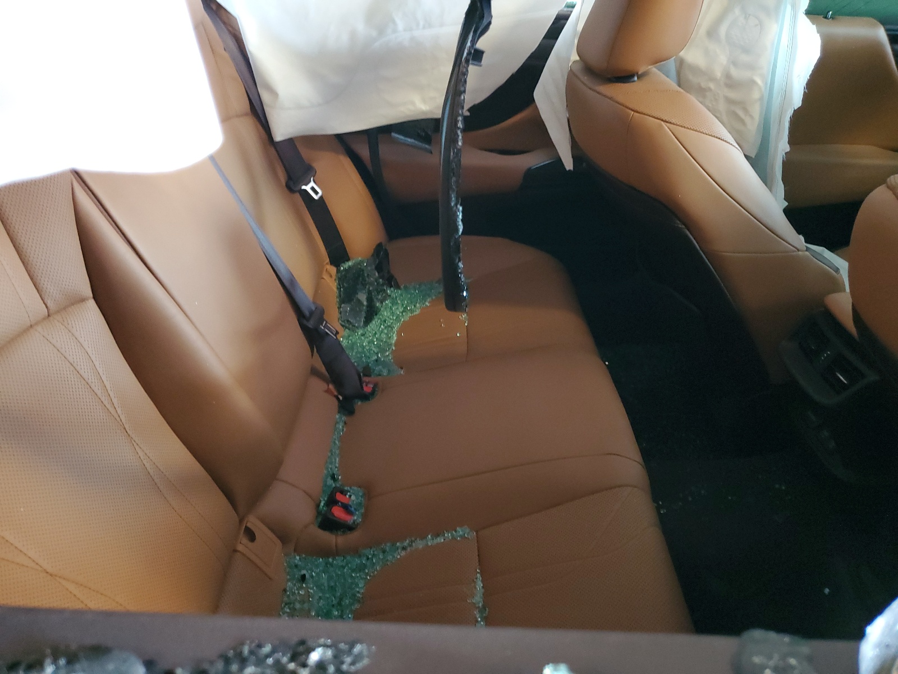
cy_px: 337
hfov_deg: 67.3
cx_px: 449
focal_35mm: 26
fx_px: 674
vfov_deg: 53.1
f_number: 1.5
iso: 324
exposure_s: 1/24
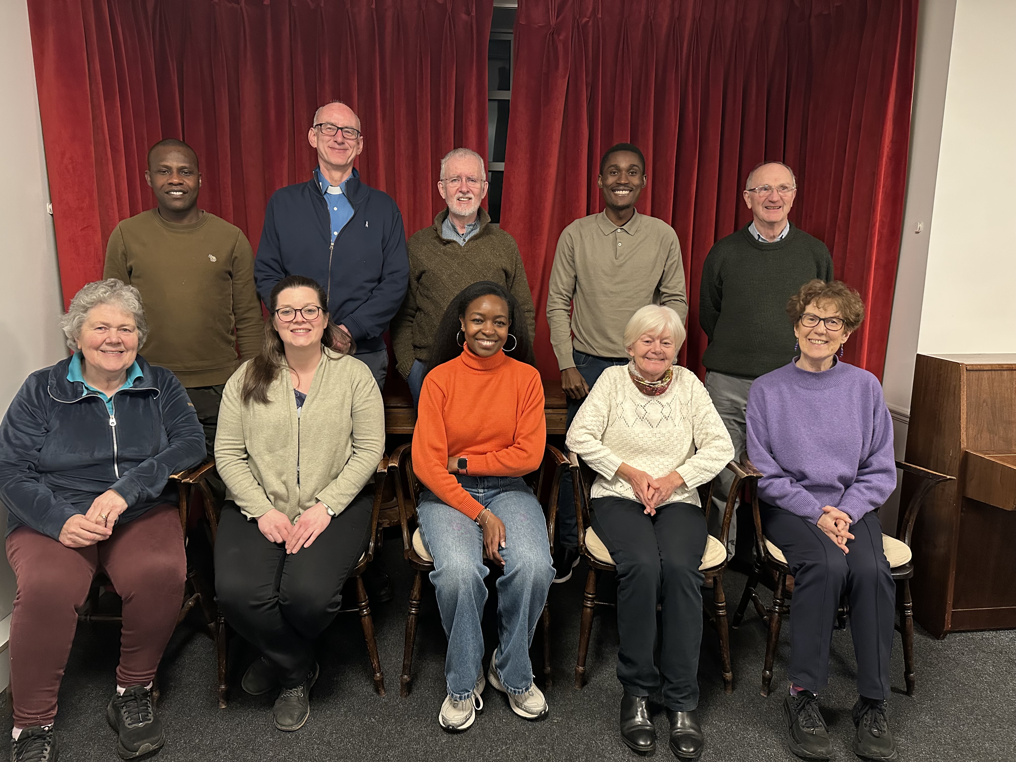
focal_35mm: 24
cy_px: 381
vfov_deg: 56.8
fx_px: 704
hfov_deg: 71.6
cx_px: 508
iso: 640
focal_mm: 6.86
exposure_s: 1/50
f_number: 1.78
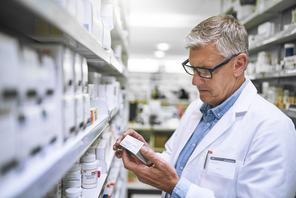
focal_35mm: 35
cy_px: 99
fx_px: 288
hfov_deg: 54.4
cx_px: 148
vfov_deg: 37.9
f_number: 1.8
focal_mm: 35
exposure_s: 1/200
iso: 200
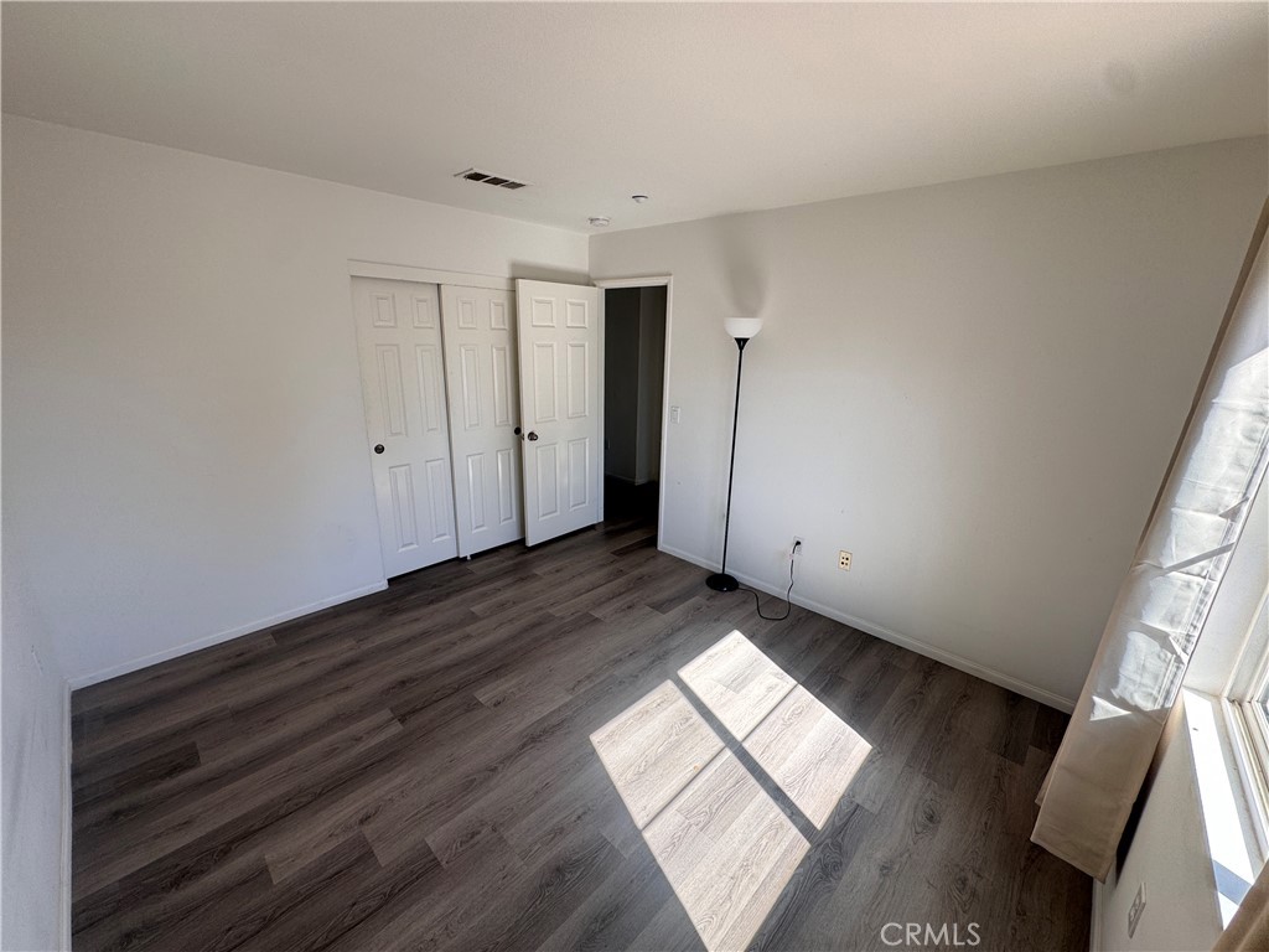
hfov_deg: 102.1
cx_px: 634
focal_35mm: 14
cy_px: 476
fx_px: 513
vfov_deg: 85.7
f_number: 2.2
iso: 40
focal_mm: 2.22
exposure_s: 1/111
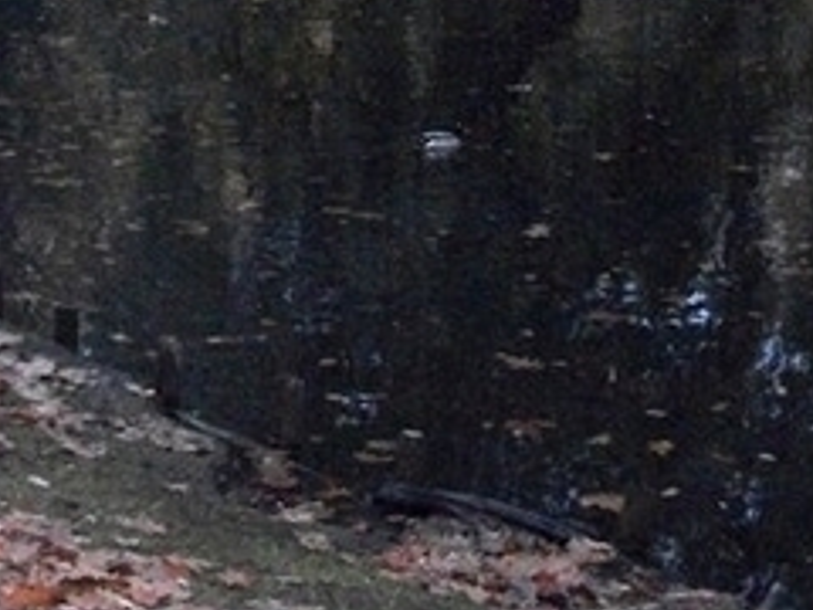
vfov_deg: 17.5
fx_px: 1879
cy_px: -149
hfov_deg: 24.3
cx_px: 291
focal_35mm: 80
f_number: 2.9
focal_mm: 5.7
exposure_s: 1/60
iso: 640
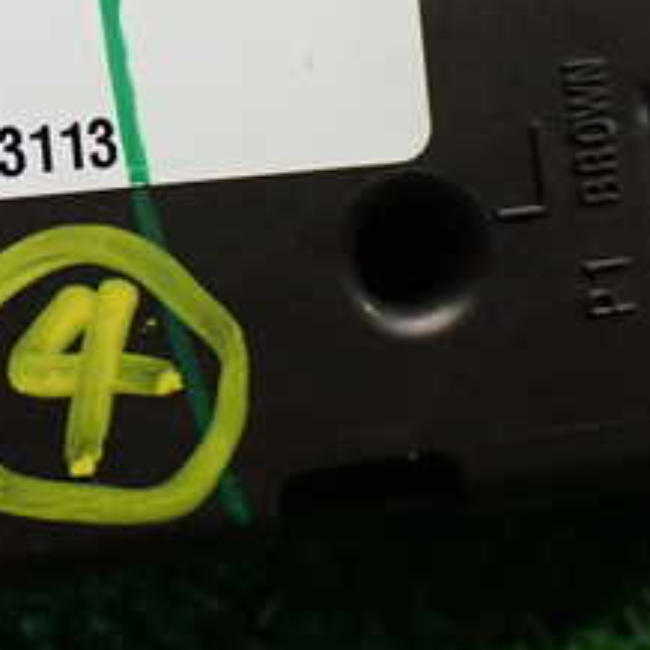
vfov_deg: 23.2
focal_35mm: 73
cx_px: 63
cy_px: 89
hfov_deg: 23.1
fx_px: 1551
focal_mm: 5.4
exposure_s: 1/125
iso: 500
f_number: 2.3
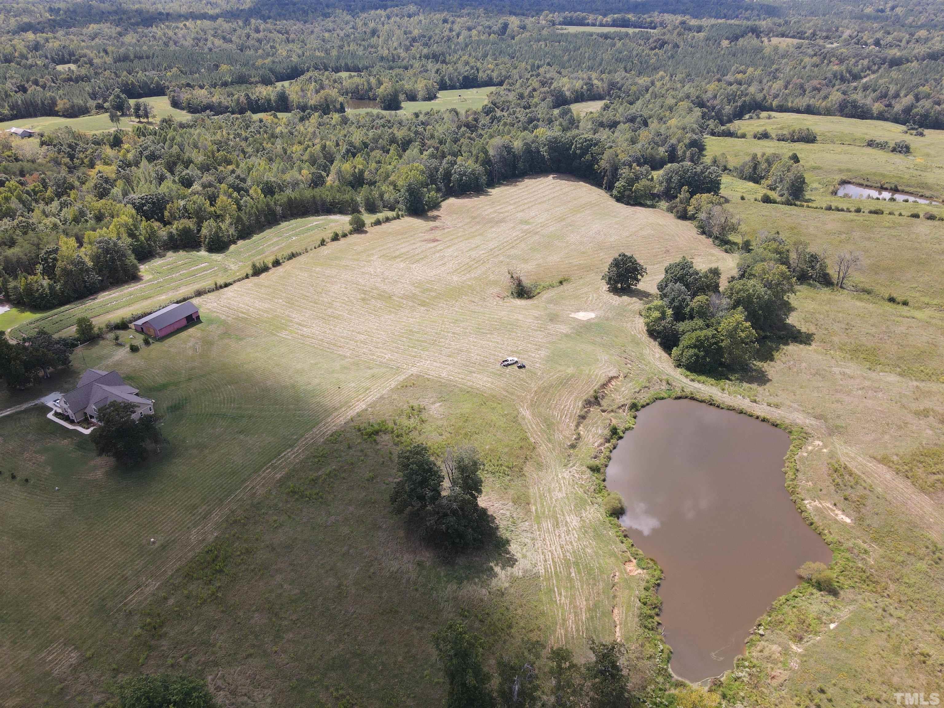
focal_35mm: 24
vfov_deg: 56.8
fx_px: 654
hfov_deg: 71.6
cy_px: 354
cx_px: 472
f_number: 2.8
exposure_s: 1/15
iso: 140
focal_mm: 4.5
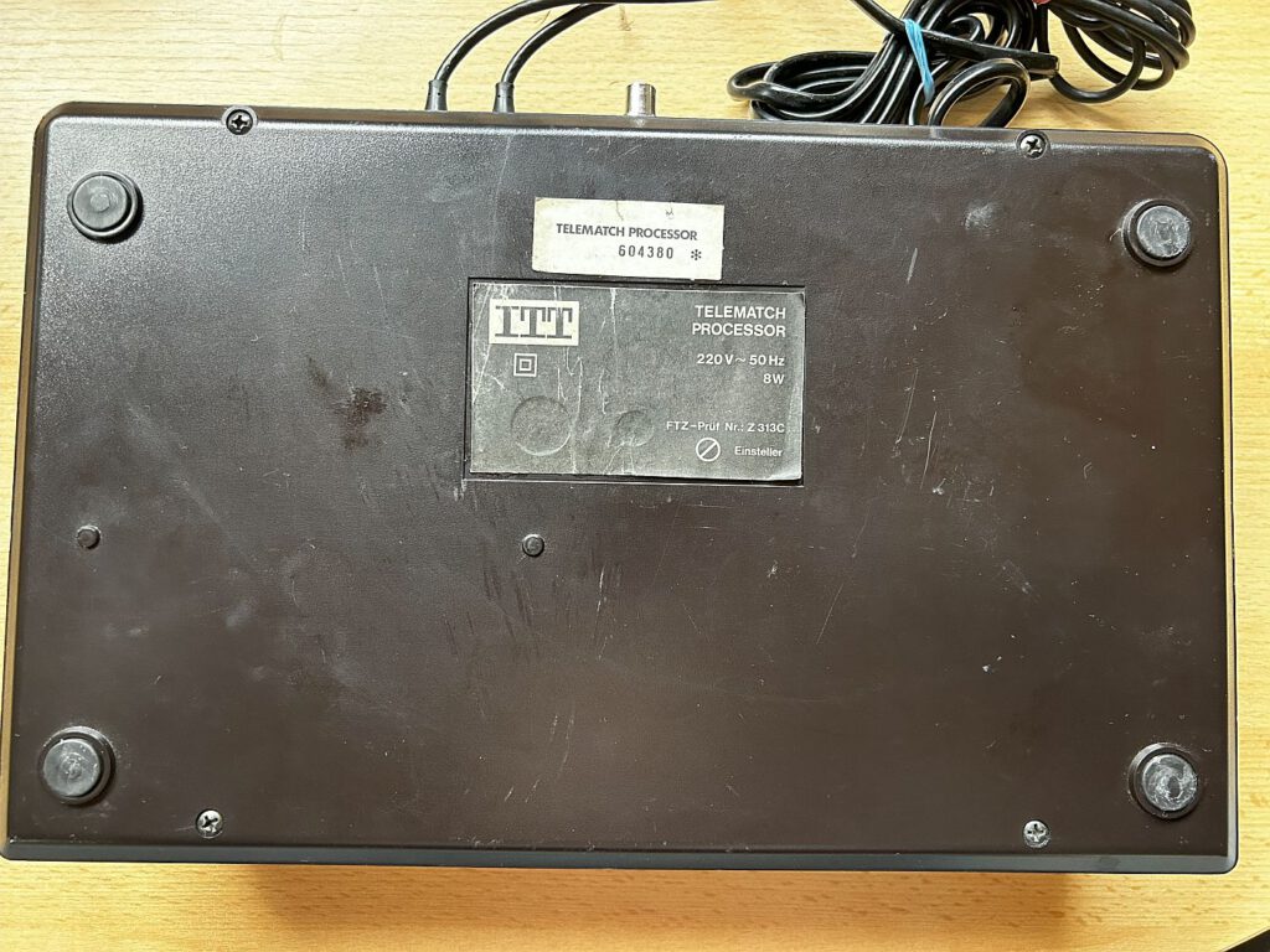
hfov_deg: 67.3
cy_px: 476
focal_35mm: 26
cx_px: 635
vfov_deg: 53.1
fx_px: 954
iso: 320
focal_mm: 5.7
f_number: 1.5
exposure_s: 1/60
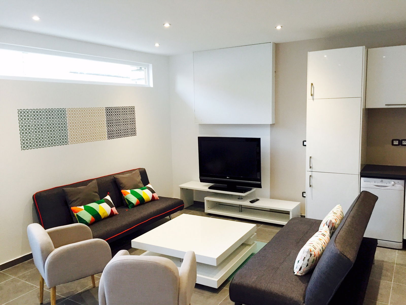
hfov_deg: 61.7
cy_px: 152
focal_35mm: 29
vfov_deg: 48.2
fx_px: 340
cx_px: 203
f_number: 2.2
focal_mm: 4.15
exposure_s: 1/33
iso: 80
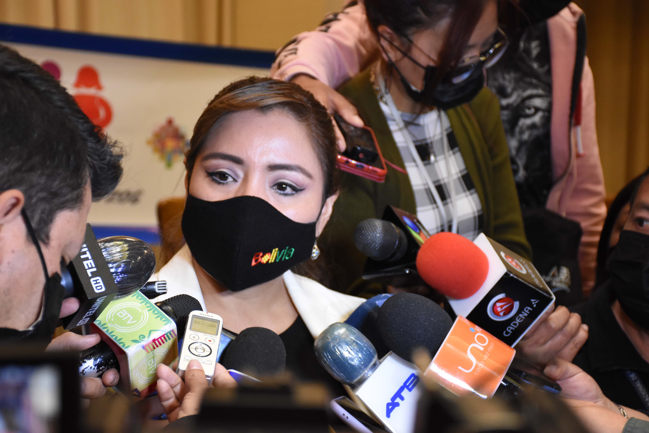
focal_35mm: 84
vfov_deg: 16.3
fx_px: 1514
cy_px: 216
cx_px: 324
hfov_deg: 24.2
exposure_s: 1/160
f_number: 4.8
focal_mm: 56
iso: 2500
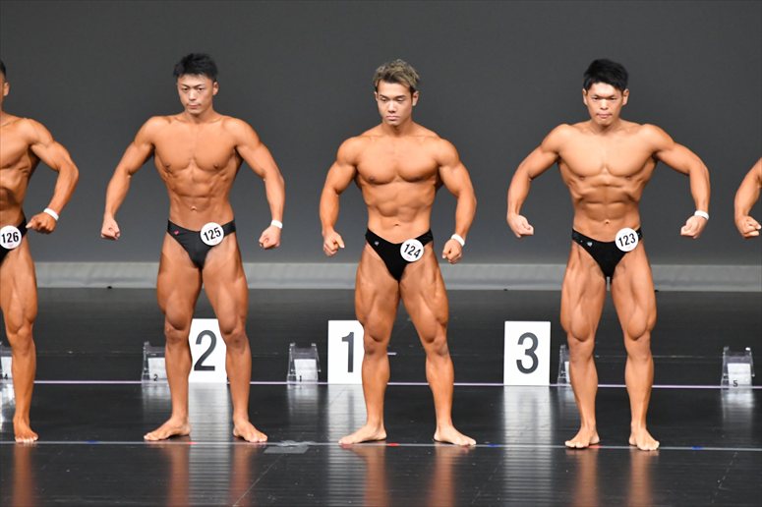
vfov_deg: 4.4
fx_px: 6664
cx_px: 381
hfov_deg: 6.5
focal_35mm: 315
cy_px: 254
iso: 5000
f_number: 5.6
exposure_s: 1/400
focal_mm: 210
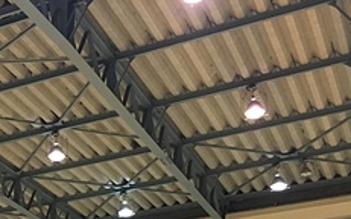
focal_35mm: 80
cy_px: 245
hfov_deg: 24.8
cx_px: 12
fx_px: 765
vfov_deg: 15.8
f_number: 2.2
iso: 160
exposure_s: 1/30
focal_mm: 4.15
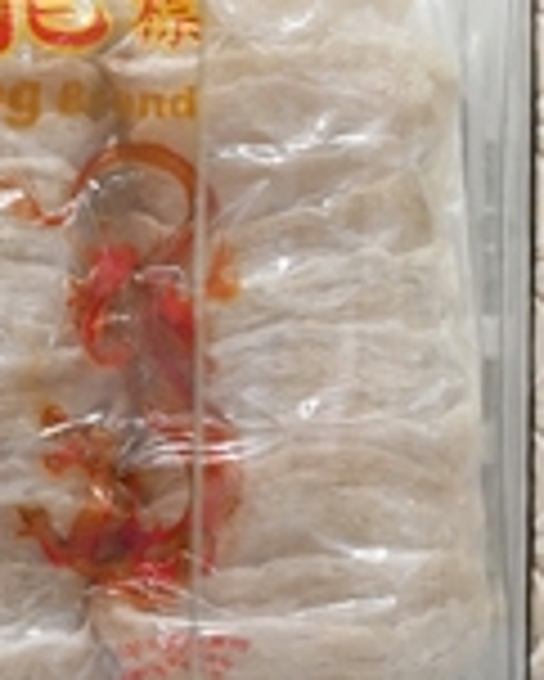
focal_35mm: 267
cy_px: 367
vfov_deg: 7.2
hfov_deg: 5.7
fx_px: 5368
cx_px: -409
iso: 1000
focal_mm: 43
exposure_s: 1/100
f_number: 5
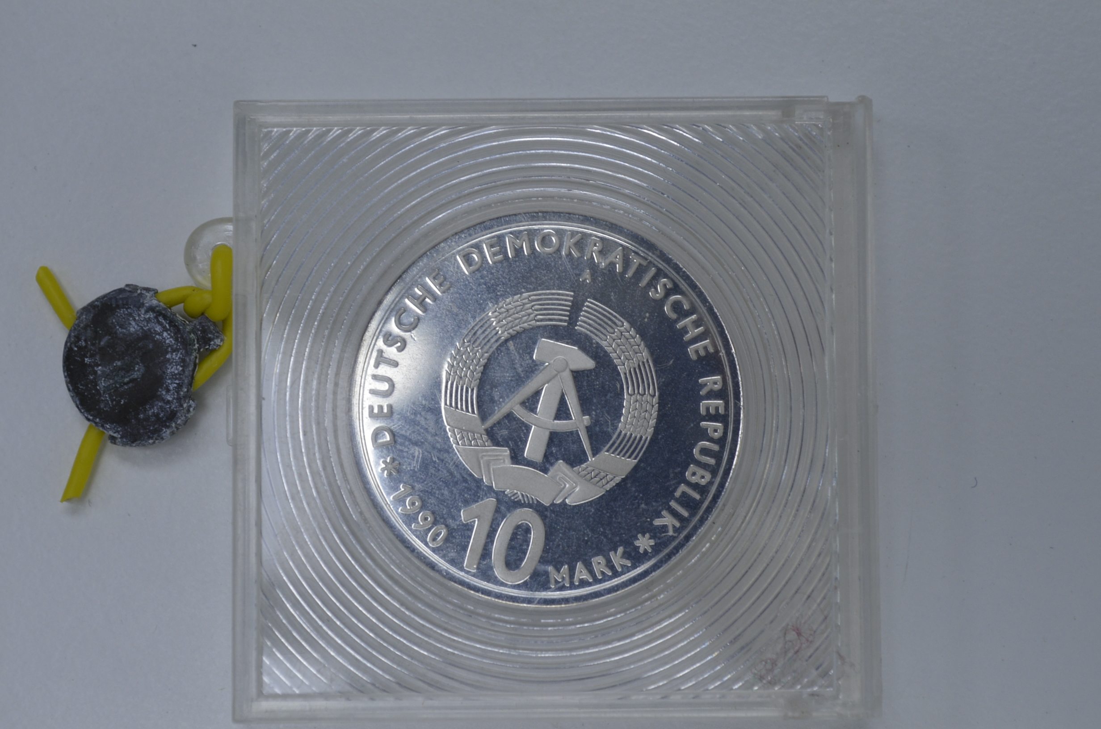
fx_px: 2518
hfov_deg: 24.7
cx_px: 550
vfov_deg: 16.5
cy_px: 364
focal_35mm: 82
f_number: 8
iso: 250
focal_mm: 55
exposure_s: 1/60
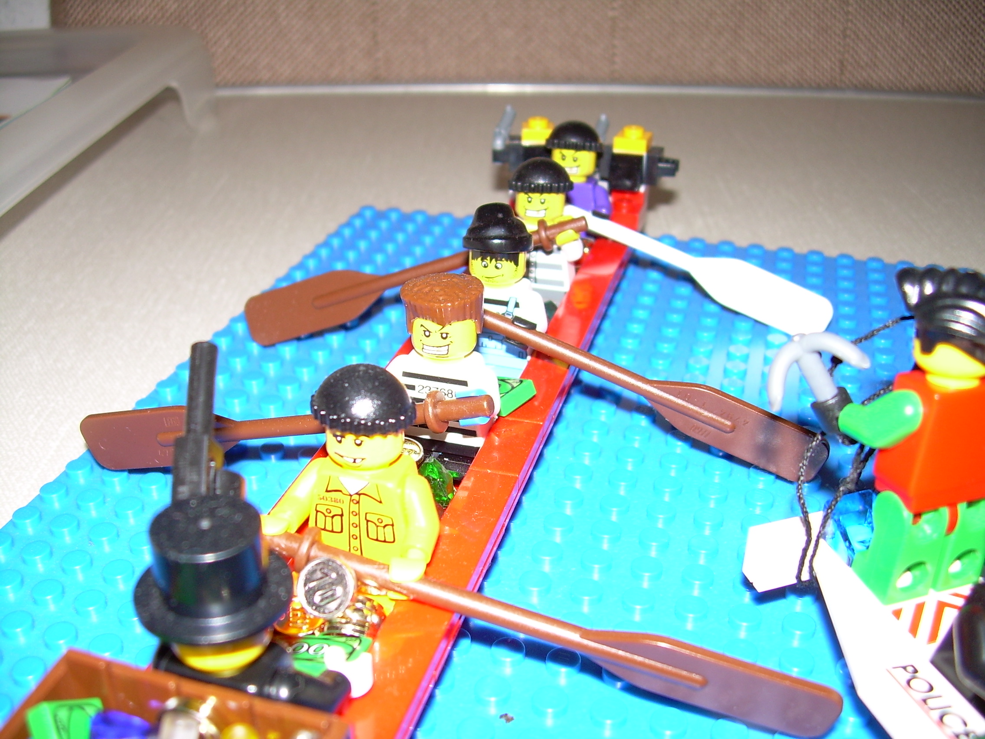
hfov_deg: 49.0
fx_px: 1081
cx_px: 492
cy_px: 370
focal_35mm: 38
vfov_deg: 37.7
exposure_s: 1/60
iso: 50
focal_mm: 6.3
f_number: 2.8
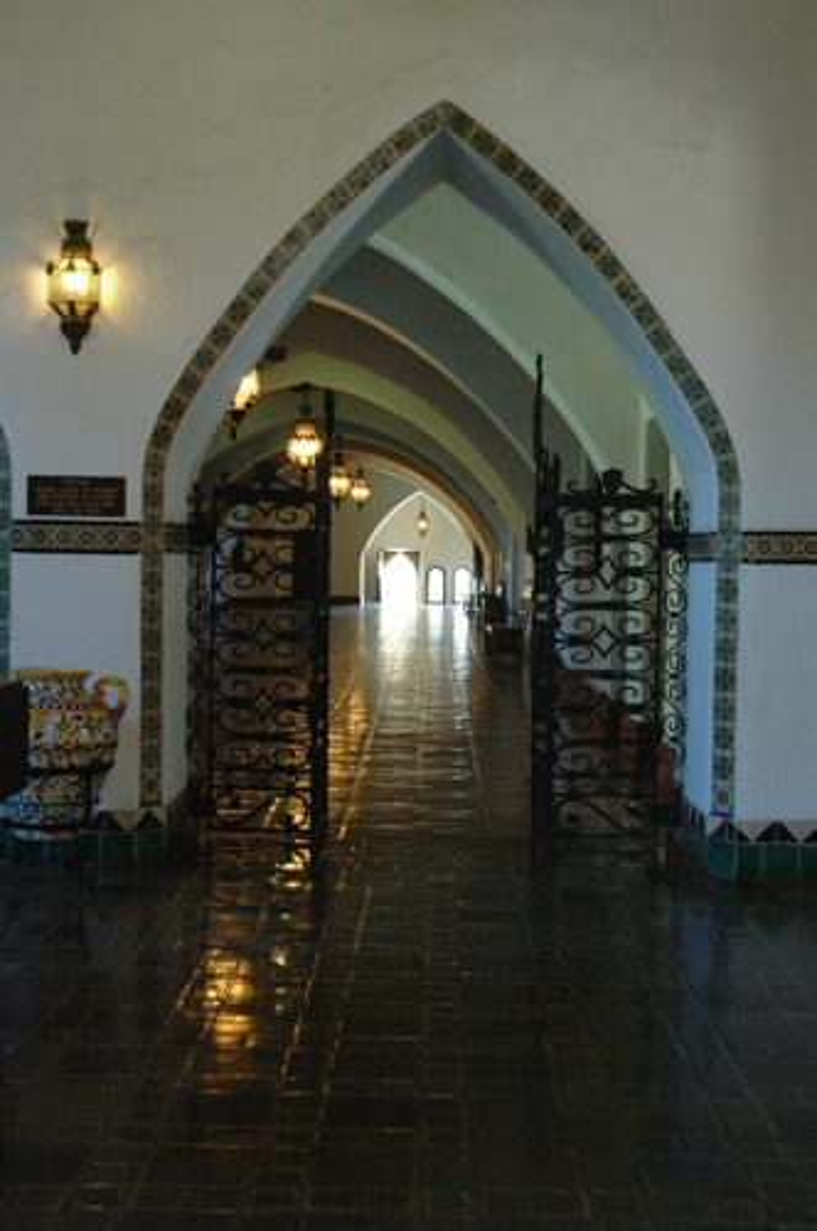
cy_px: 616
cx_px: 408
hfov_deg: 28.9
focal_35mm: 46
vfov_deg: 42.4
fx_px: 1587
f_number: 5.6
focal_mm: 31
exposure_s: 1/15
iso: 800
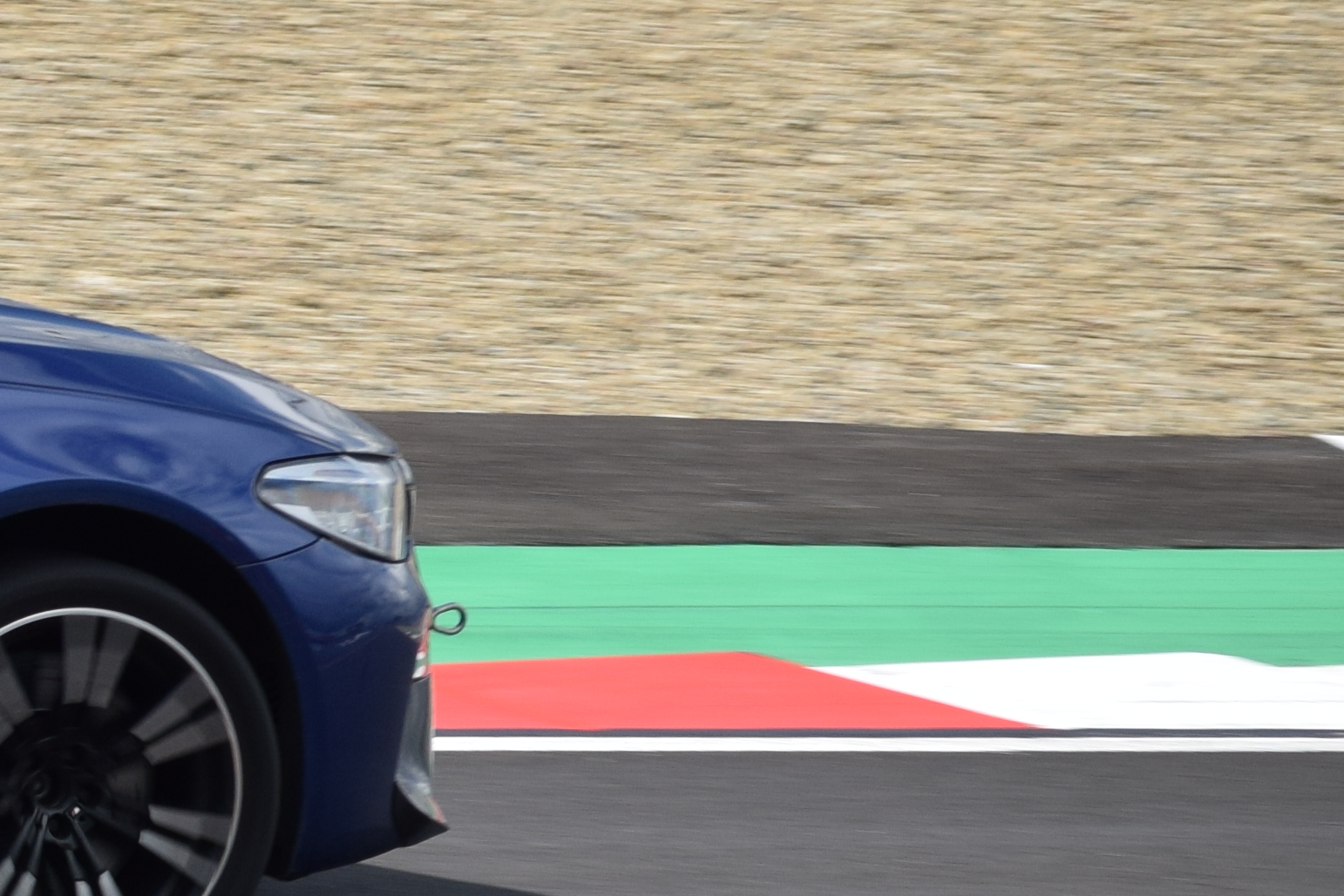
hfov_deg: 2.5
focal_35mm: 817
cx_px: -1243
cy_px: 506
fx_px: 30499
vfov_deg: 1.7
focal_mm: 140
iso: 200
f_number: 6.3
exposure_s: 1/500
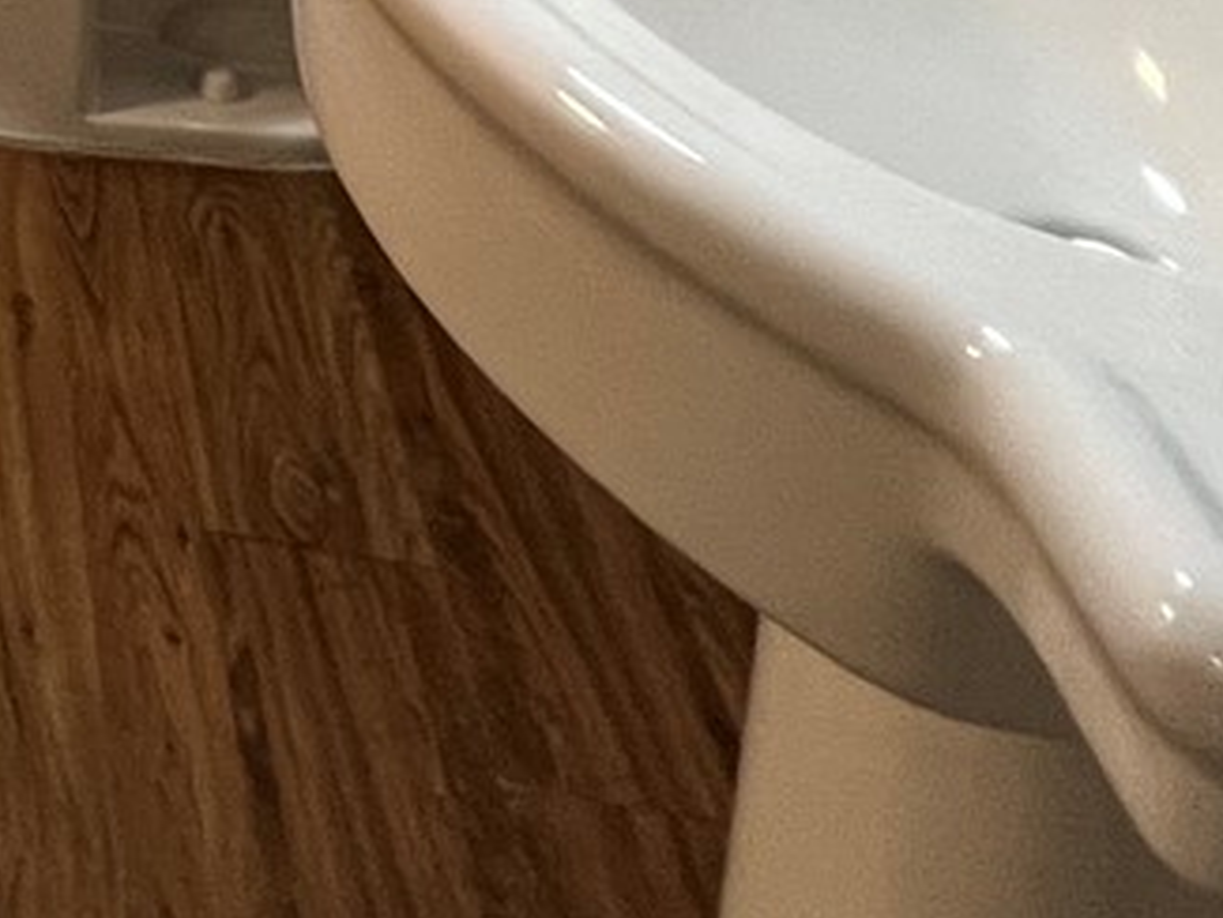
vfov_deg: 15.7
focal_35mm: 64
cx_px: -666
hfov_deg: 23.5
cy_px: -1117
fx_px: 2262
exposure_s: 1/60
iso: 200
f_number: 1.8
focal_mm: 1.57
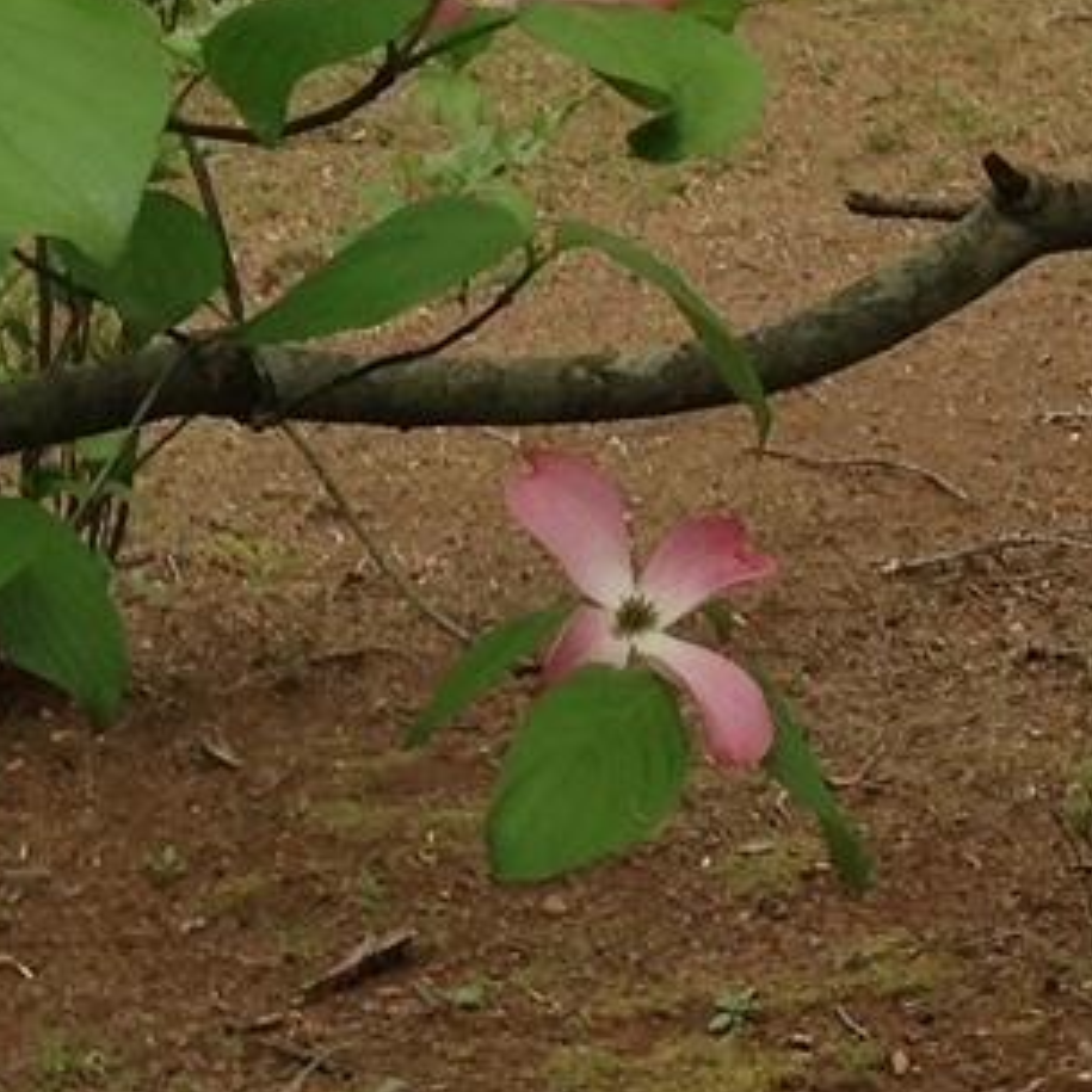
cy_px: -920
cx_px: 763
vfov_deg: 10.5
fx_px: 5568
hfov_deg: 11.2
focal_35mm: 156
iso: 50
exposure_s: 1/341
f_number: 2.4
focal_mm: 4.12
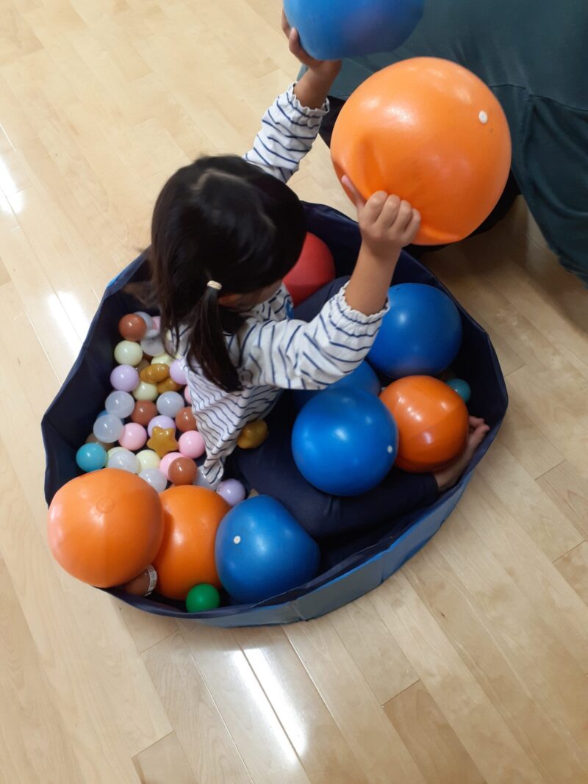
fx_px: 612
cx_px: 294
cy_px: 392
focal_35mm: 27
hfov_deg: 51.3
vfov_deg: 65.3
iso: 100
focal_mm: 3.6
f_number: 1.9
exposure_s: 1/50
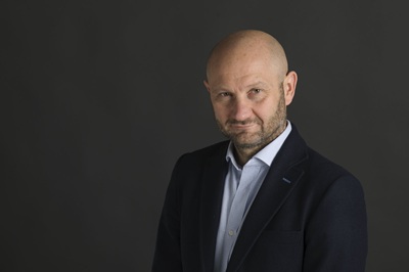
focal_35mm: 105
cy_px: 136
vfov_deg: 13.0
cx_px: 204
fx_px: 1192
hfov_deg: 19.5
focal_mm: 105
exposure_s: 1/125
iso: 100
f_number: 9
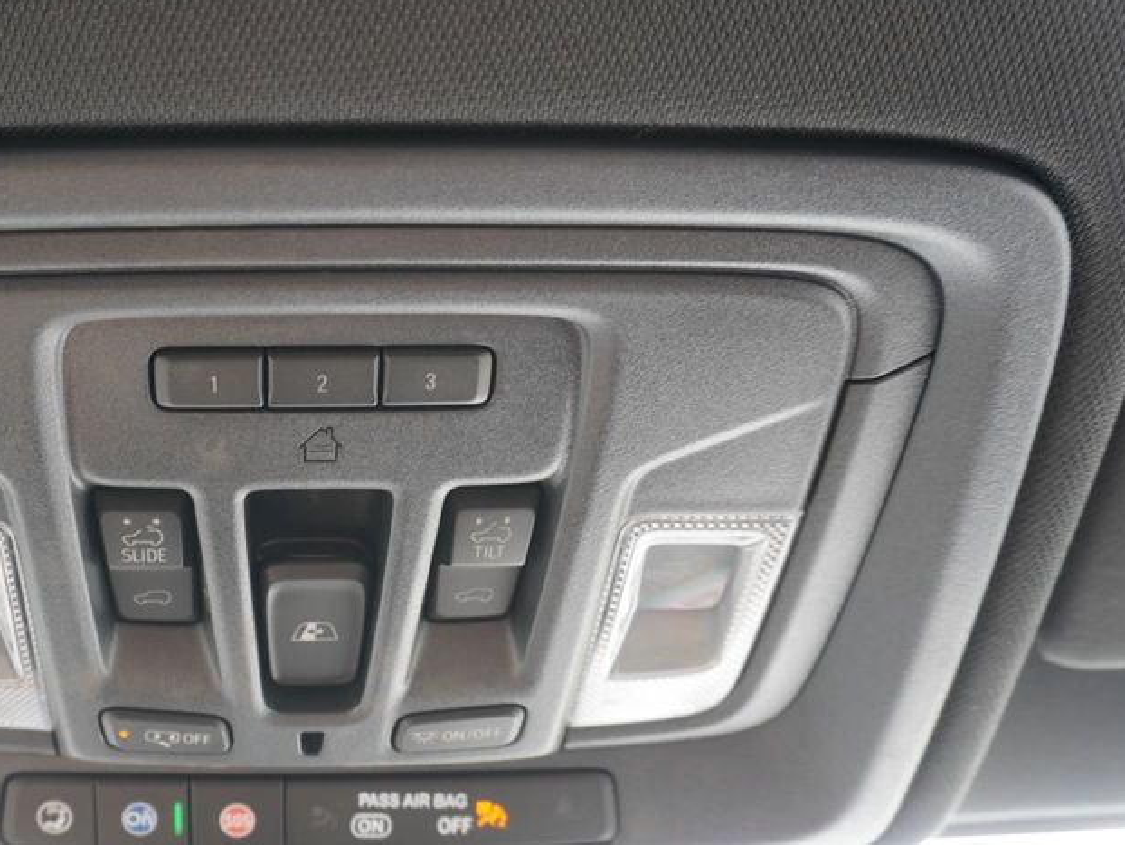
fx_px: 1235
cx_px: 250
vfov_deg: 37.7
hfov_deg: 46.7
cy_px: 481
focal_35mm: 38
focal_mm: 16
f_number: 4
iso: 320
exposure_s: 1/60
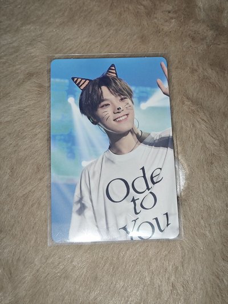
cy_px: 152
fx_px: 404
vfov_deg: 41.2
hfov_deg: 31.5
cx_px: 114
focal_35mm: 46
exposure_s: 1/120
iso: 125
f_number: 1.8
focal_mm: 5.43
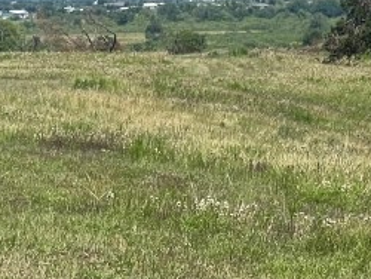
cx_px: 270
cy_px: 243
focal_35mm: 315
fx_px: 3379
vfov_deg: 4.7
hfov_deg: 6.3
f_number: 2.8
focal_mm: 9
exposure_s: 1/803
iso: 32
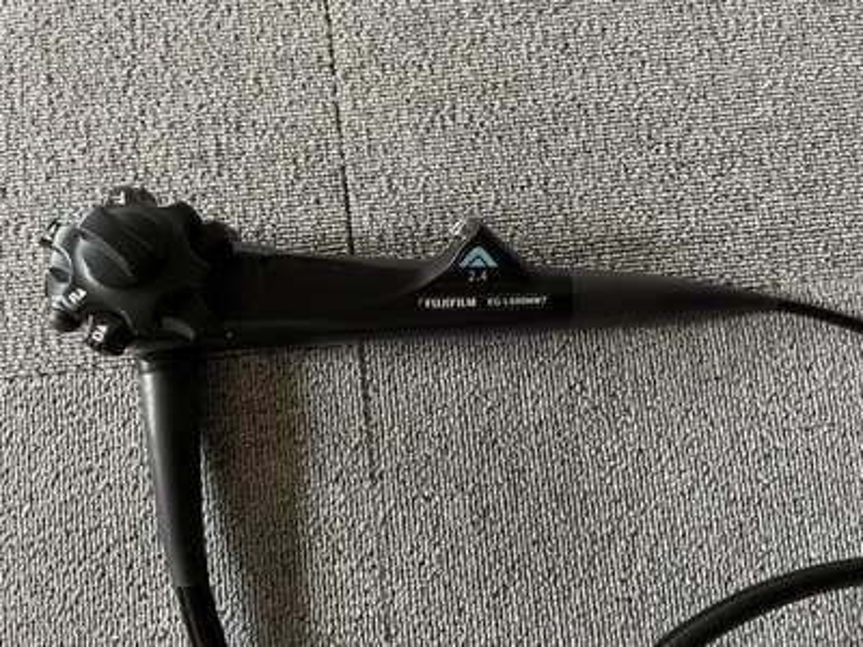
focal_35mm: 26
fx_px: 648
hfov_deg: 67.3
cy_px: 324
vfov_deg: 53.1
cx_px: 432
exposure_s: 1/52
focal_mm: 4.2
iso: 500
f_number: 1.6
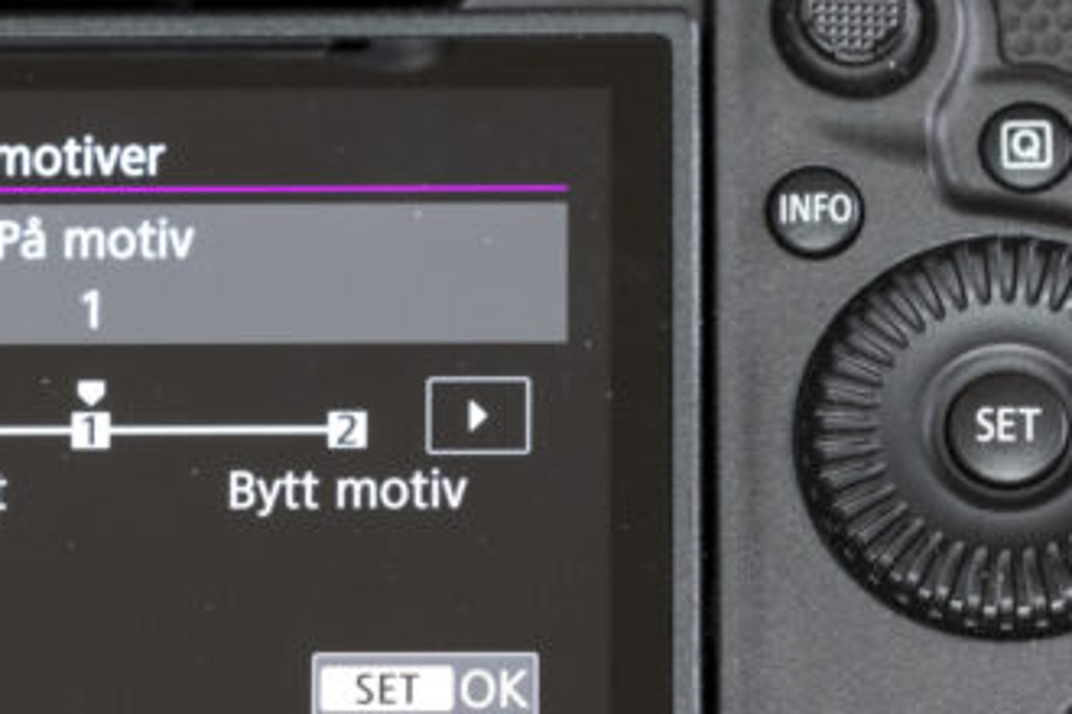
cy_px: 381
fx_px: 10719
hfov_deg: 5.7
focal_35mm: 360
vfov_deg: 3.8
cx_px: 417
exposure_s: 1/10
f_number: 5
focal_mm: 80
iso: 200
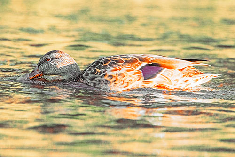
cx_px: 118
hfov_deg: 2.3
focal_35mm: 900
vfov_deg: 1.5
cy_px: 78
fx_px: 5873
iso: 1000
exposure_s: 1/800
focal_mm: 900
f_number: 12
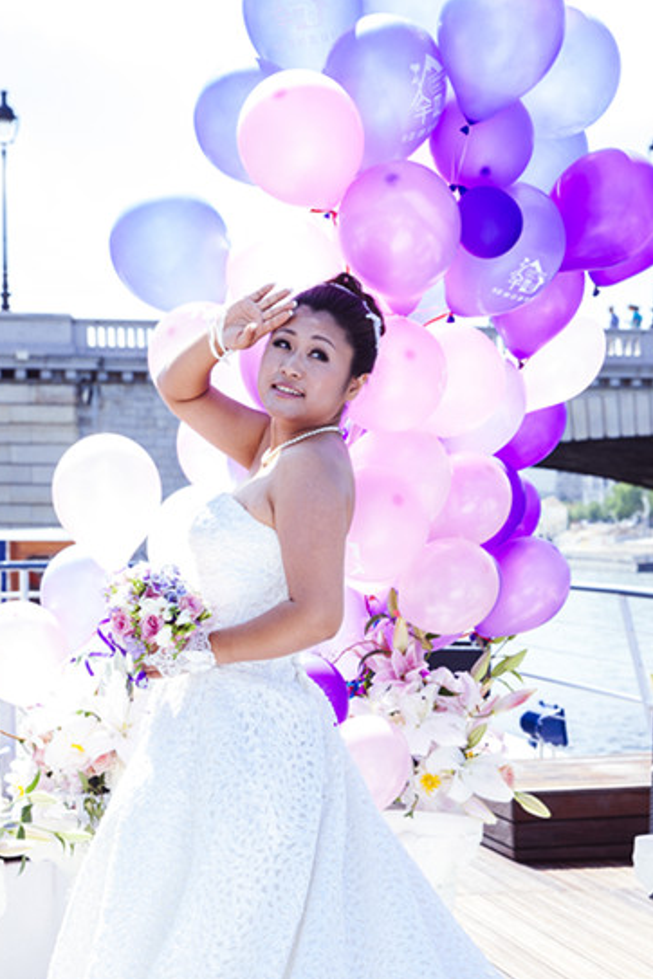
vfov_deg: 29.0
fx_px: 1877
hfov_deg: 19.7
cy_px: 672
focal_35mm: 69
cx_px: 325
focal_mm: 50
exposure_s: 1/200
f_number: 5.6
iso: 100
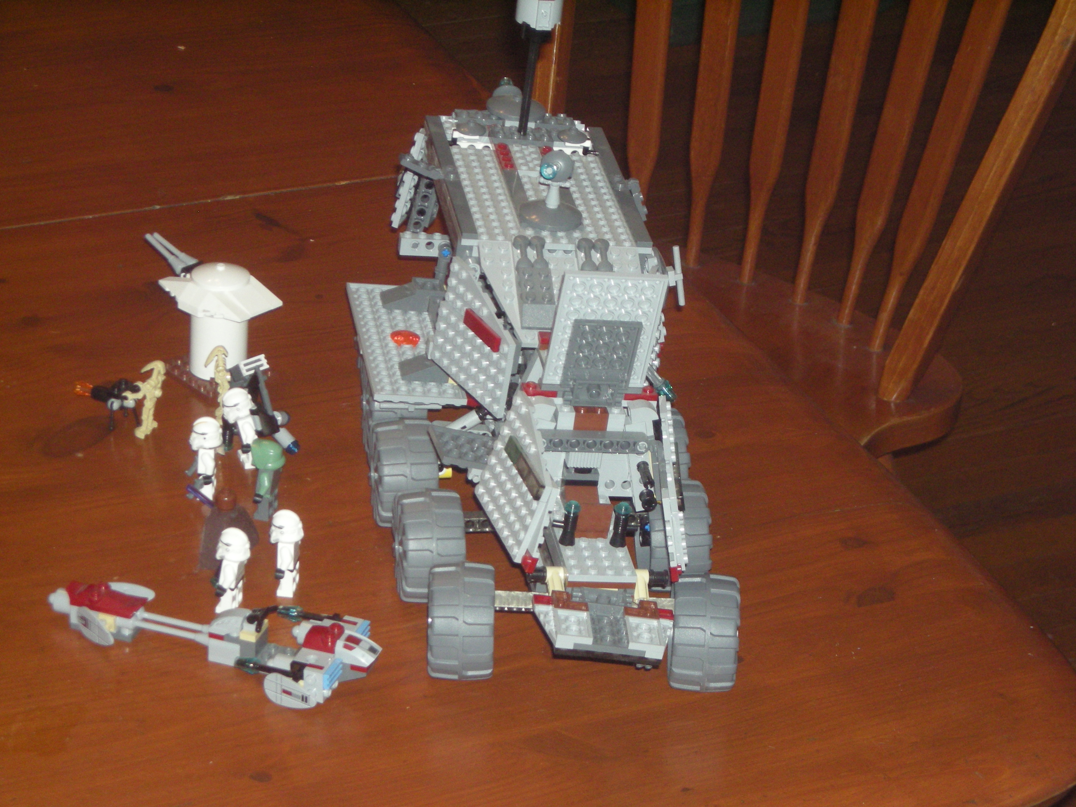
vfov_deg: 14.1
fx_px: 3264
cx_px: 538
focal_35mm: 105
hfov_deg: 18.7
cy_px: 404
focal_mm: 17.1
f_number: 4.7
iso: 293
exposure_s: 1/60
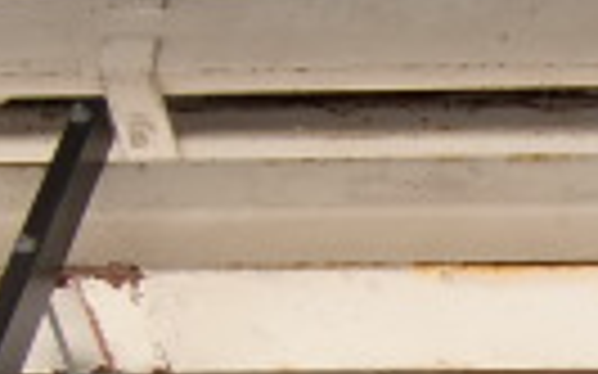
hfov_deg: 13.5
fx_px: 2330
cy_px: 635
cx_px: 971
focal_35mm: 143
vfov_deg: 8.8
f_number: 2.6
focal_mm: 4.9
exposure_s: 1/60
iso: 64
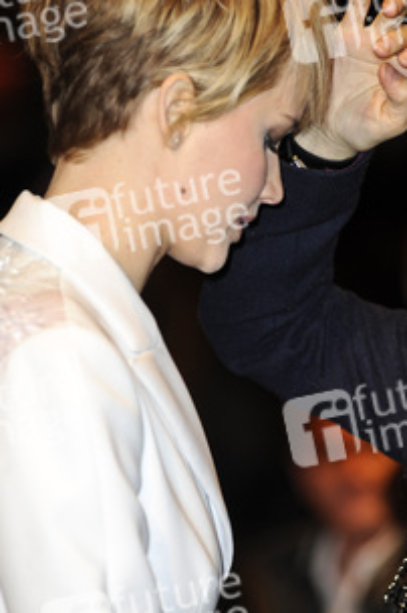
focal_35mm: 263
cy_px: 319
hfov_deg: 5.2
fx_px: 4470
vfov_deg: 7.8
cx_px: 204
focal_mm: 200
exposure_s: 1/250
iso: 800
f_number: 5
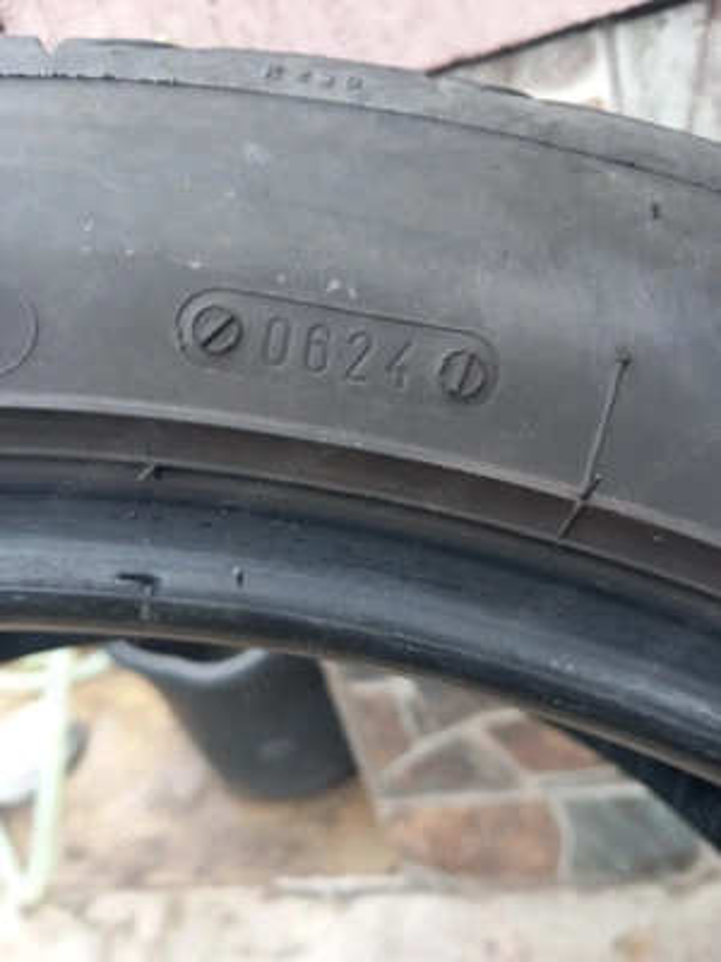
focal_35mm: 27
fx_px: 750
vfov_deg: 65.3
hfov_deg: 51.4
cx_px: 360
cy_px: 481
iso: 64
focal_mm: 4
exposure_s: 1/50.3
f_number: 1.8
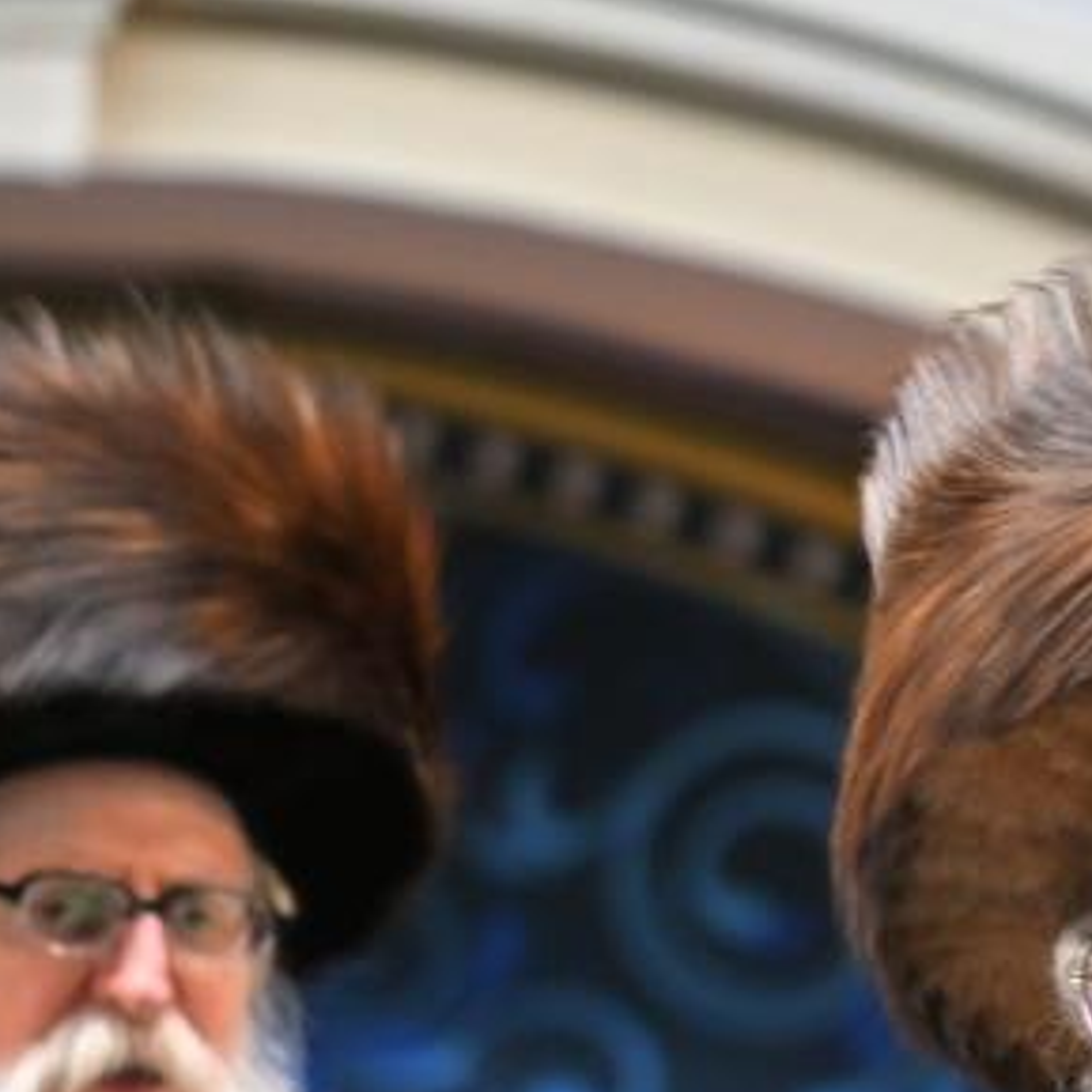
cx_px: 1251
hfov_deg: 1.9
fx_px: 32228
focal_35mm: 903
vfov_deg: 1.9
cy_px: 950
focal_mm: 200
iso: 400
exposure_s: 1/320
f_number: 2.8
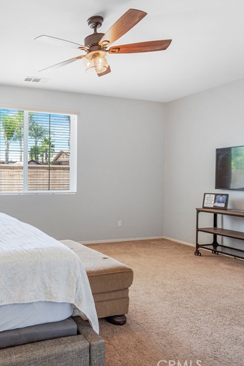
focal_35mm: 25
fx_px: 254
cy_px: 182
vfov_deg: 71.5
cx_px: 20
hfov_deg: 45.9
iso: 400
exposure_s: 1/15
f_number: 8
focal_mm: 16
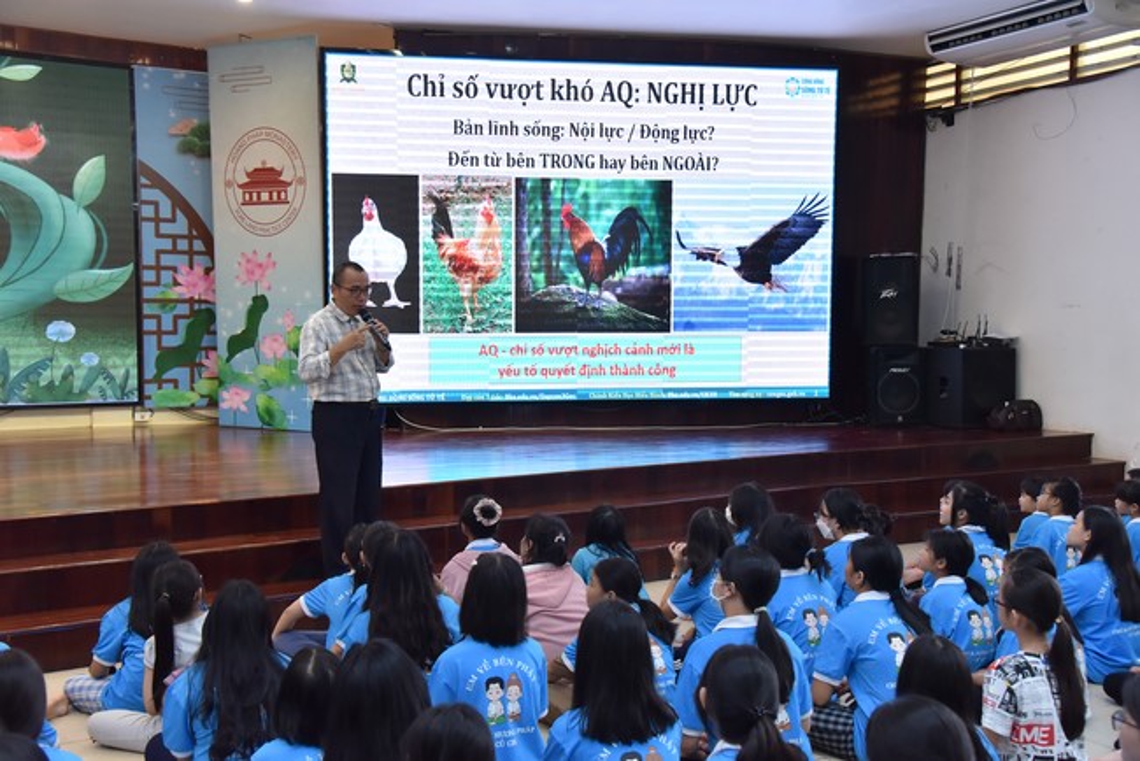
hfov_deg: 48.4
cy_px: 380
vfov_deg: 33.4
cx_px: 570
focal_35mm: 40
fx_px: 1267
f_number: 5
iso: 2000
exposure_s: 1/125
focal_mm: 40
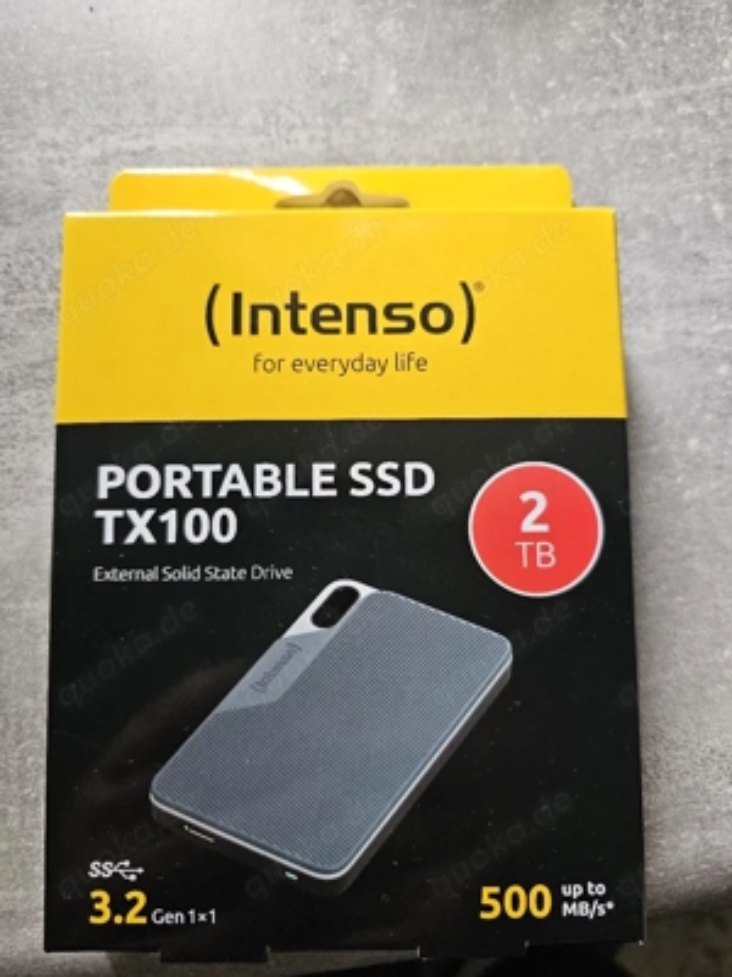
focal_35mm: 23
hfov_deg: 58.9
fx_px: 648
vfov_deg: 73.9
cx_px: 366
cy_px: 488
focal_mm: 6.3
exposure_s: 1/67.1
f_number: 1.7
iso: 250
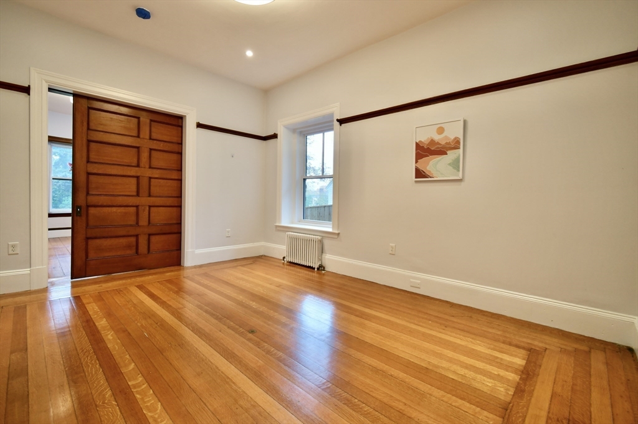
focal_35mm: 15
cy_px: 212
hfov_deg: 100.4
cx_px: 319
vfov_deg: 77.2
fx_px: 266
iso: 320
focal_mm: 10
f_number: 4.5
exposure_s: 1/30
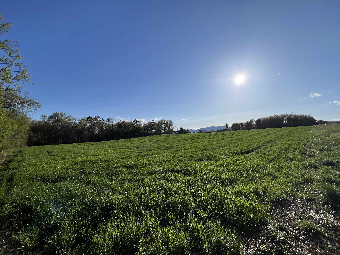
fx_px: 128
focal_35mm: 13
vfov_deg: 89.9
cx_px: 170
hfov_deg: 106.2
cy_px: 128
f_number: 1.8
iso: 32
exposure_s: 1/4219
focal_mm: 1.57
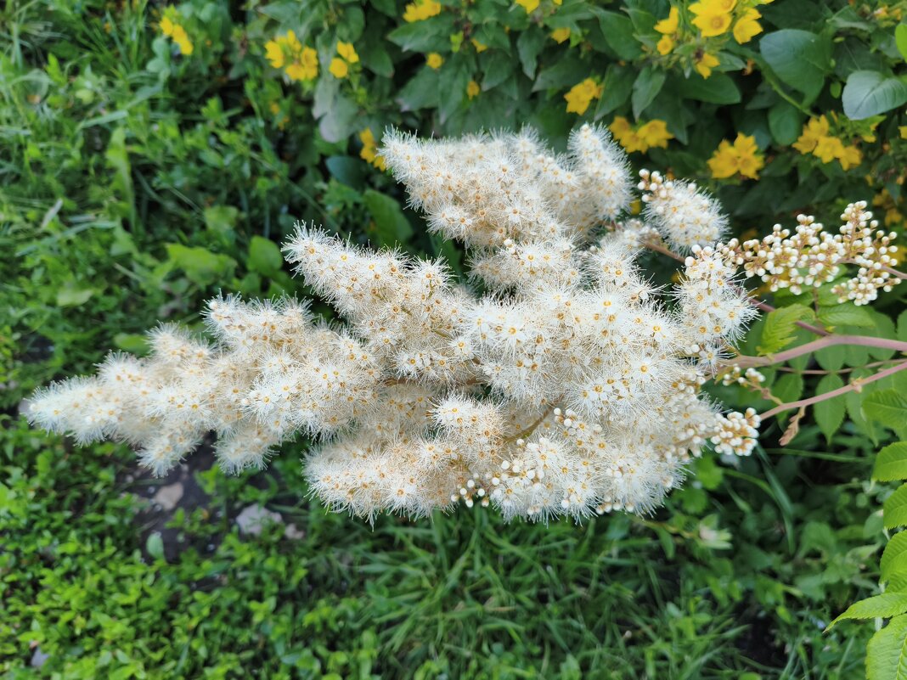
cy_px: 340
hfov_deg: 67.3
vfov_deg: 53.1
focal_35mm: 26
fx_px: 681
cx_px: 454
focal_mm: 4.94
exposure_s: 1/256
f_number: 1.5
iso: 80
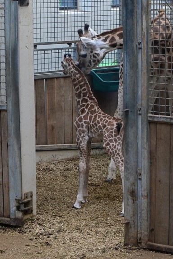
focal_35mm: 146
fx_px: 1053
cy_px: 127
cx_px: 90
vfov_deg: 14.1
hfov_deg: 9.4
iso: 4000
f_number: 5.6
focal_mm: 140
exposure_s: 1/100
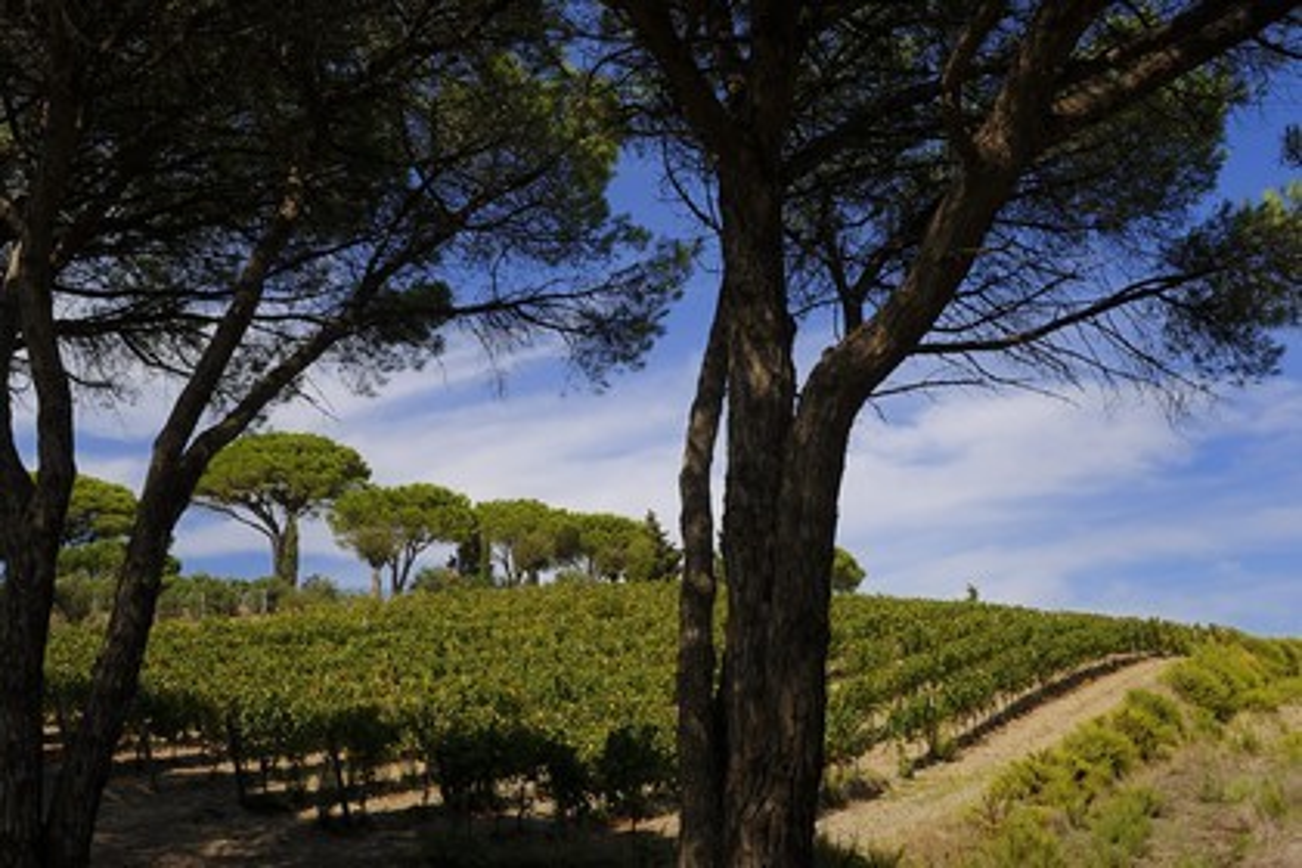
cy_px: 434
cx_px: 651
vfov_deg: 35.1
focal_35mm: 38
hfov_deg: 50.7
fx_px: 1374
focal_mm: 38
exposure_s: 1/160
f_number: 13
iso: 200
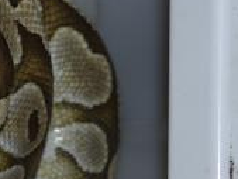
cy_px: 185
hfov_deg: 8.1
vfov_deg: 6.3
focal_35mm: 236
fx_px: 1624
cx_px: -163
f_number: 4.7
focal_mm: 26
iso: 100
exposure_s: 1/30
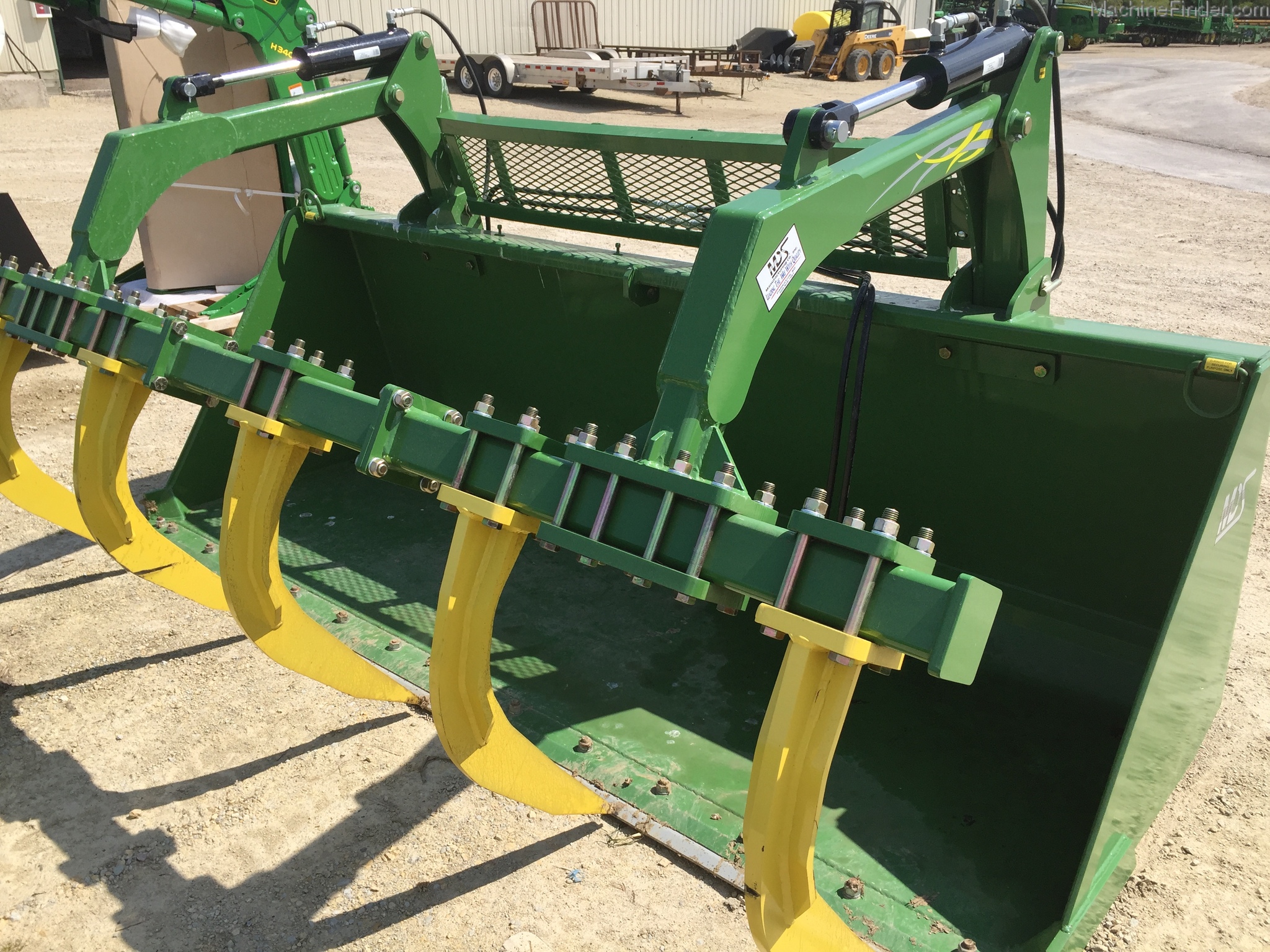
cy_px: 476
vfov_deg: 48.2
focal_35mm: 29
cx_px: 635
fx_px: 1064
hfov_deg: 61.7
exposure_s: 1/1721
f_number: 2.2
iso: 32
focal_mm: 4.15
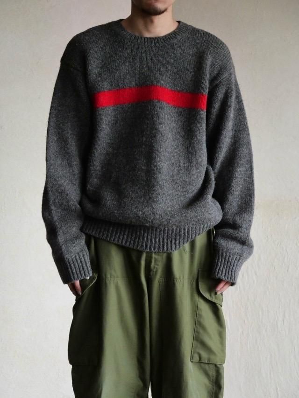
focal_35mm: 100
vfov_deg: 19.6
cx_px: 150
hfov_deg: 14.8
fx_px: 1151
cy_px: 199
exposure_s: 1/125
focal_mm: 50
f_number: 3.9
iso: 3200
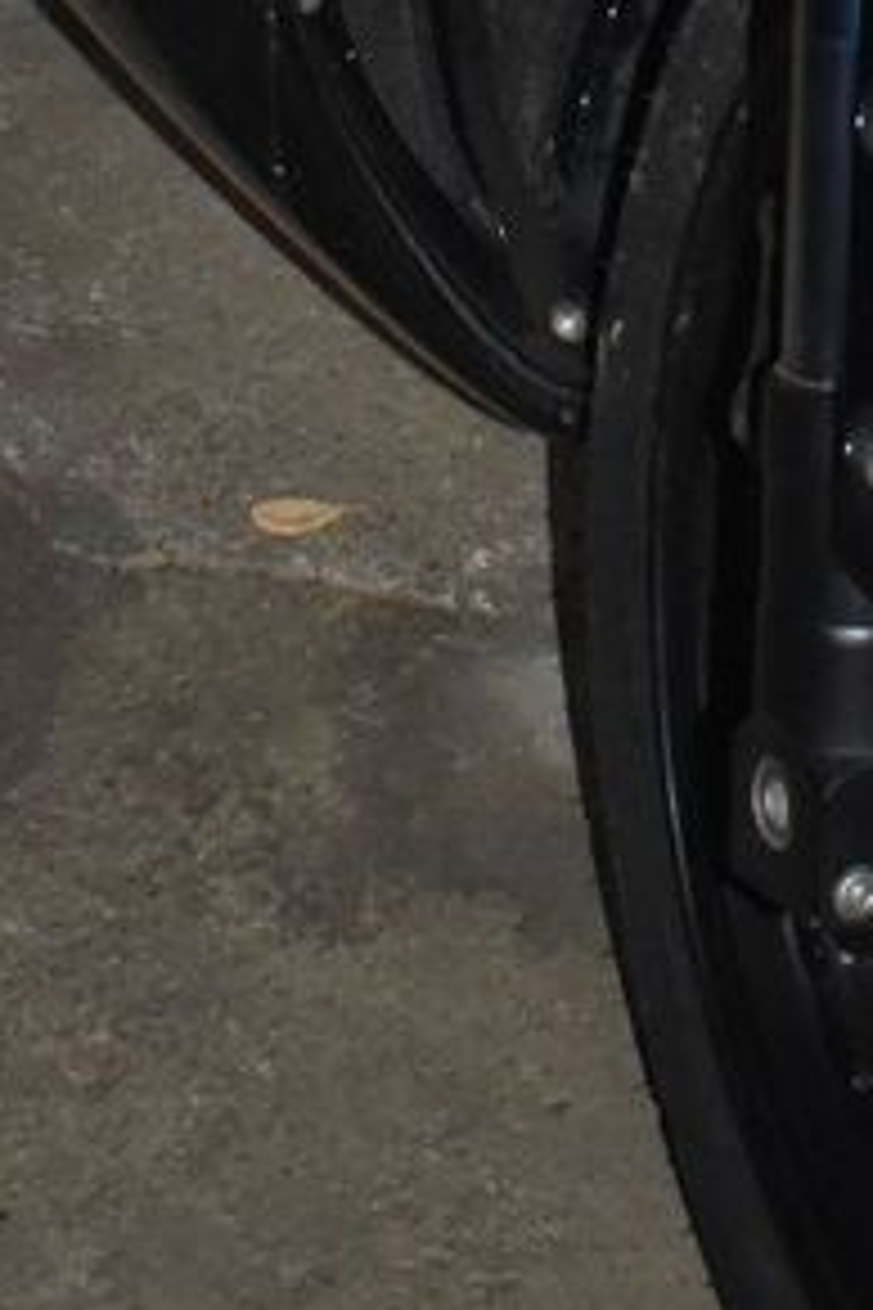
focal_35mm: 132
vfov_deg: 14.1
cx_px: 677
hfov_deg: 10.4
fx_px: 4801
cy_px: -873
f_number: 3.5
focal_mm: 20
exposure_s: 1/60
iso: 1800
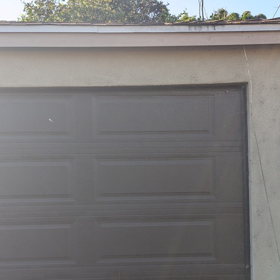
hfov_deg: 29.6
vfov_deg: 29.3
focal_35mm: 58
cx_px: 139
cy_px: 188
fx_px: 531
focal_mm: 6.81
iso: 30
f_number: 1.85
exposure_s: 1/378
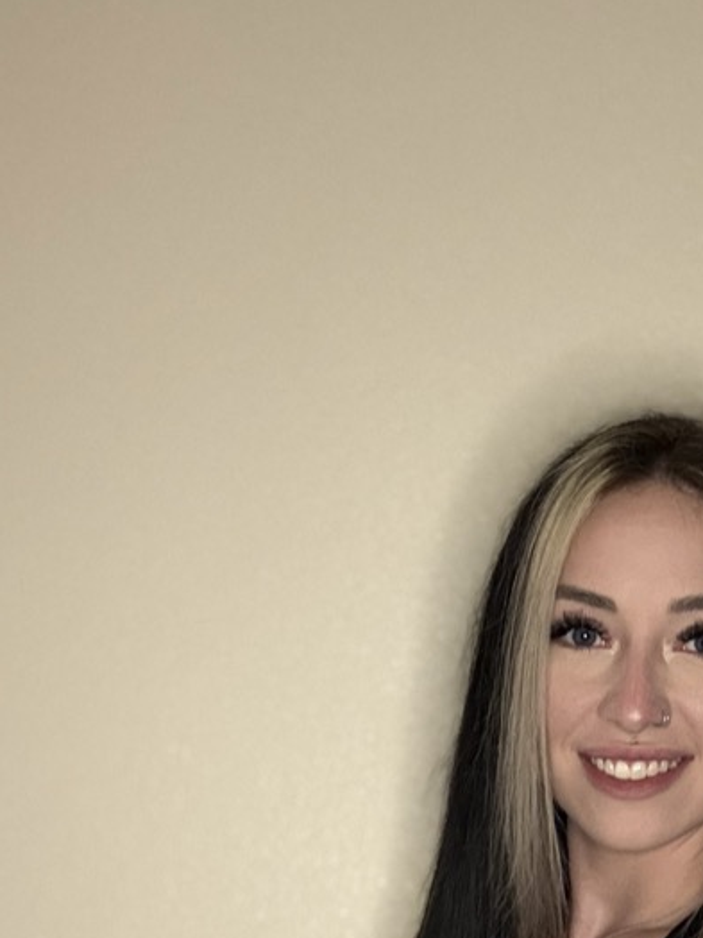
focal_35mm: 61
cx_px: 583
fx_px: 1652
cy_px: 831
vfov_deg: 30.4
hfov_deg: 23.6
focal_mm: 2.69
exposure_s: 1/30
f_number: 1.9
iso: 320
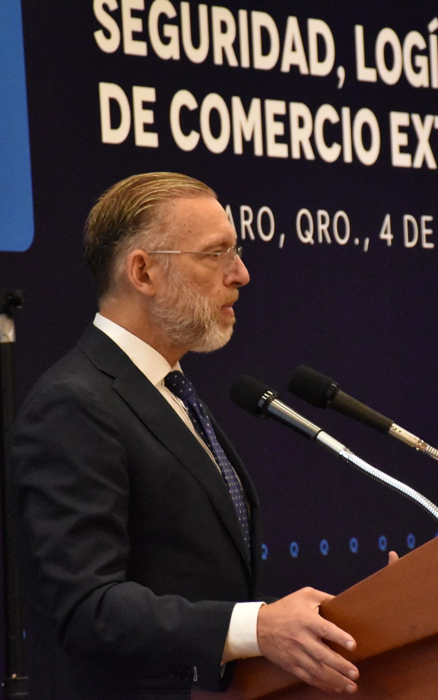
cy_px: 351
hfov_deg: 5.7
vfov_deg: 9.1
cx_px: 292
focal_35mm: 230
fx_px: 4391
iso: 6400
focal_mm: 100
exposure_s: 1/60
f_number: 5.6
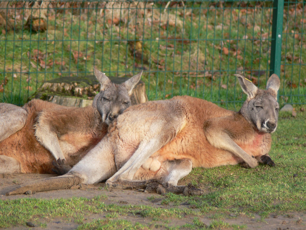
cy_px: 115
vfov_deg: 3.5
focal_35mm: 420
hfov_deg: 4.7
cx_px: 153
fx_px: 3713
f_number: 5
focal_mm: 88.8
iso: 80
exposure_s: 1/100
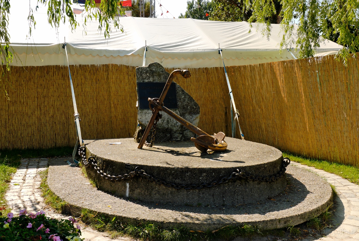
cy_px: 120
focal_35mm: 36
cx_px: 180
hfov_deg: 53.1
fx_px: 359
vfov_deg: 37.0
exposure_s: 1/160
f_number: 8
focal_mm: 24
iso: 100
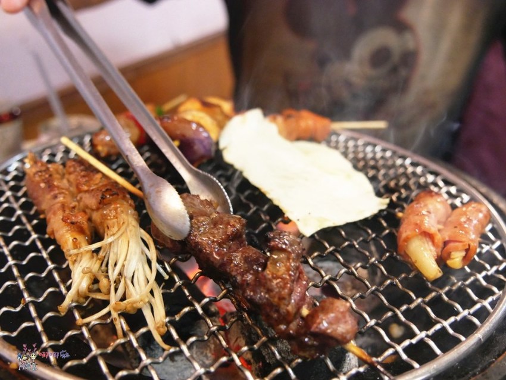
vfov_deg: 37.7
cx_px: 253
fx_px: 556
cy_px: 190
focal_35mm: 38
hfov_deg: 49.0
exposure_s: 1/80
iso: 3200
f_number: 3.8
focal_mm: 19
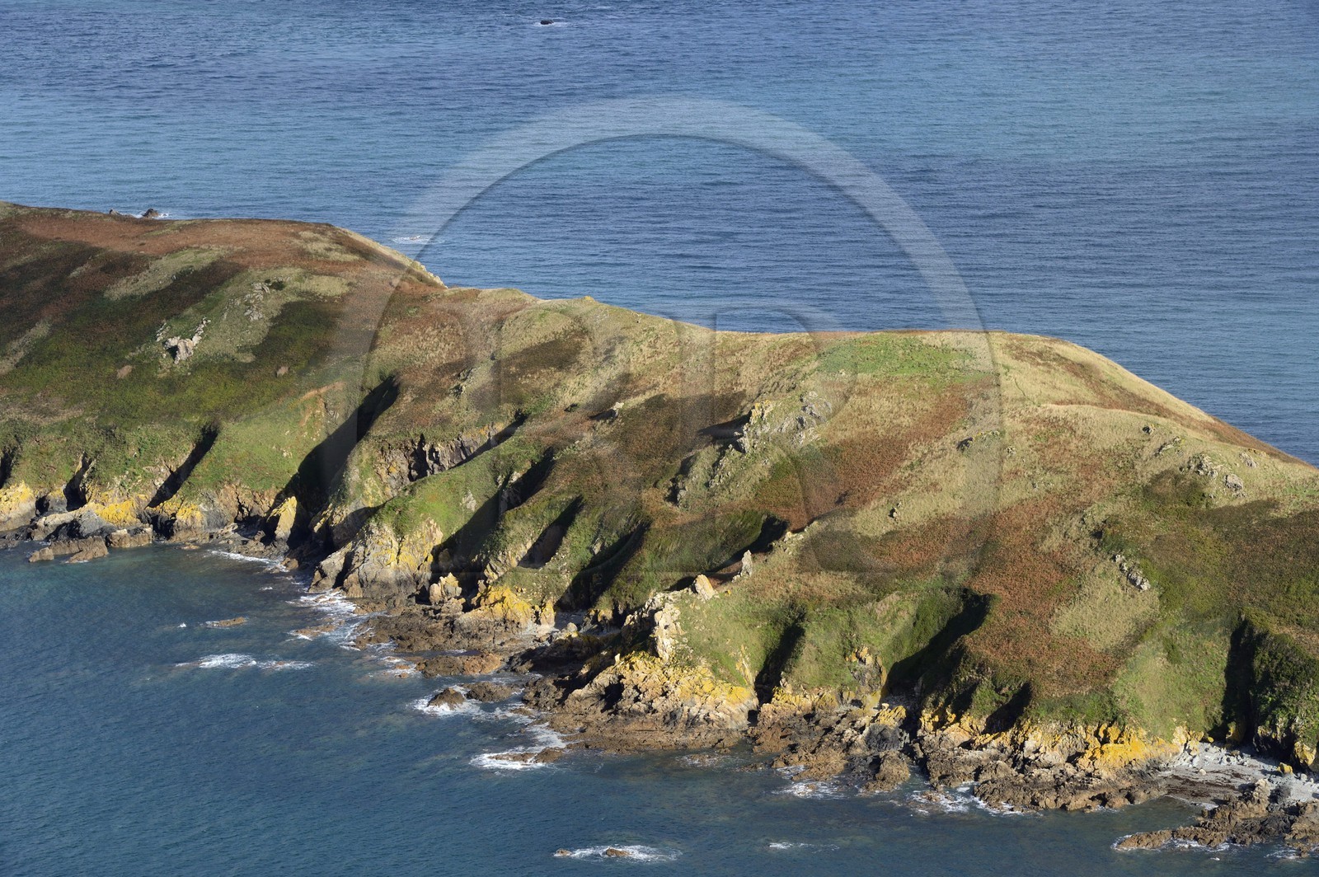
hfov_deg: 15.2
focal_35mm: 135
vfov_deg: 10.1
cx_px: 660
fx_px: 4942
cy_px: 438
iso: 800
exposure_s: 1/800
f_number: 13
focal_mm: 135
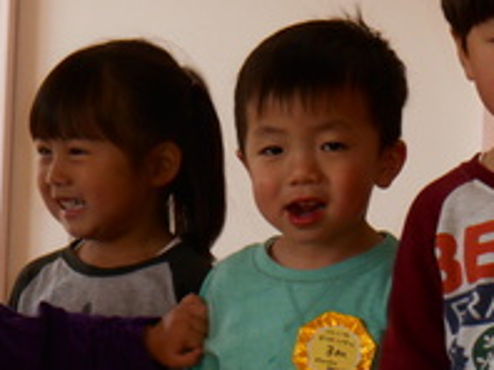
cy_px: 240
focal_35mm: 322
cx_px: 379
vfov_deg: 4.6
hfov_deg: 6.2
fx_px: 4590
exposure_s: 1/60
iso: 250
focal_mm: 32.9
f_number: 6.4
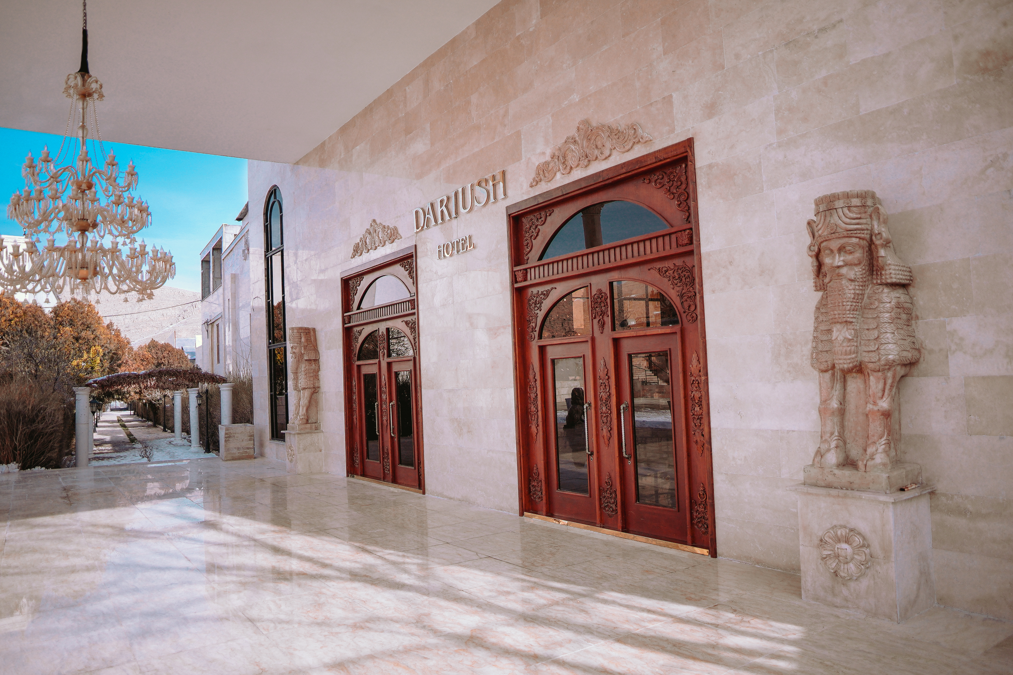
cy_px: 338
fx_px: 675
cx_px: 506
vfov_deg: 53.1
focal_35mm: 24
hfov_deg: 73.7
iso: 200
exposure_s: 1/8000
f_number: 1.4
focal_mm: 16
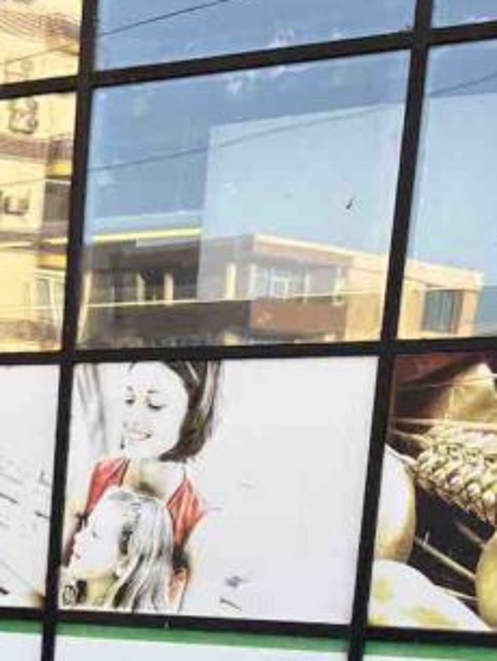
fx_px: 1663
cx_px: -190
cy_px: 890
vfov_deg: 20.3
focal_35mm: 87
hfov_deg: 15.9
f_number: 1.6
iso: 40
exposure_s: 1/257
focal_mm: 5.96
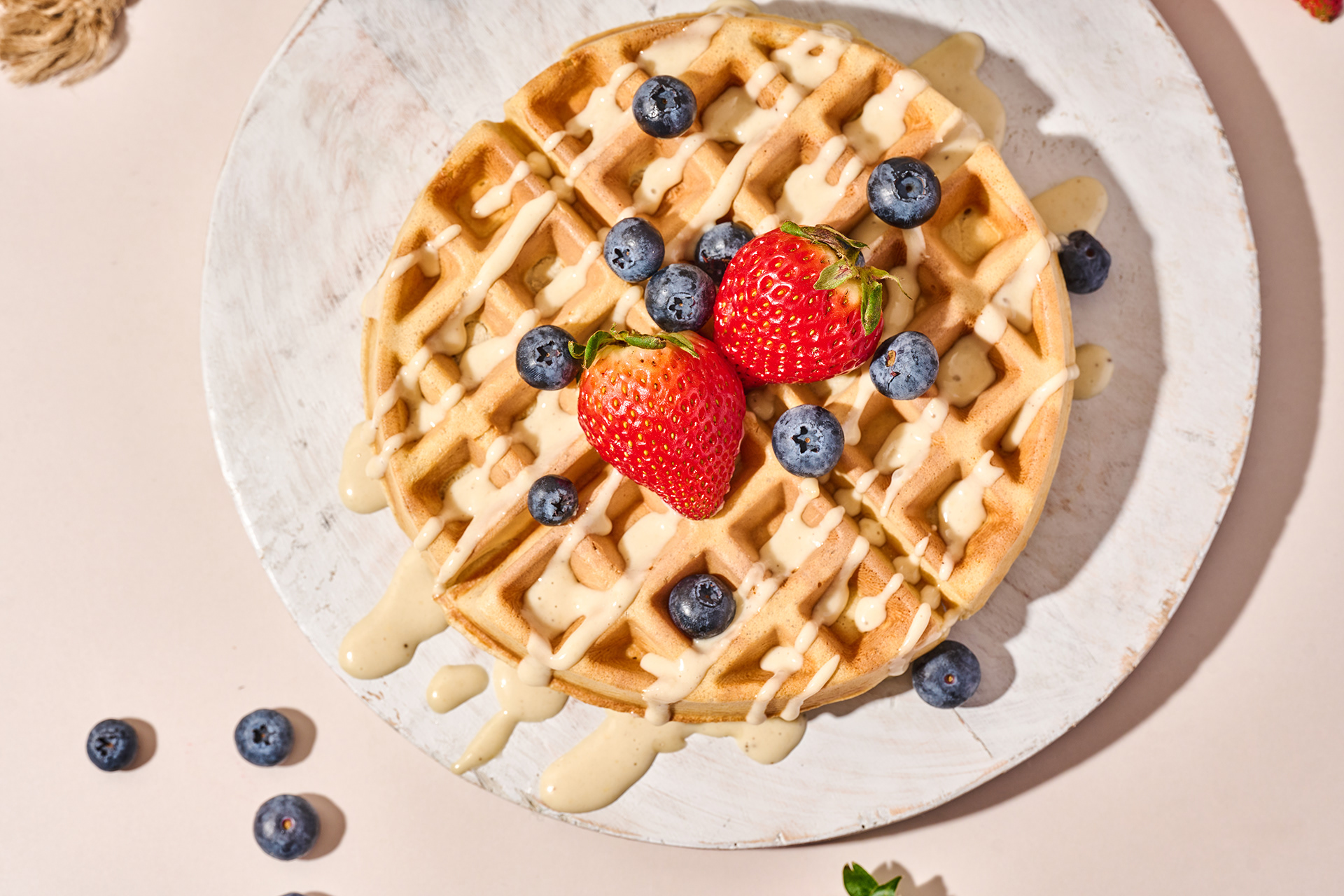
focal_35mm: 105
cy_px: 448
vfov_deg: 13.0
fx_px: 3920
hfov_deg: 19.5
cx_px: 672
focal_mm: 105
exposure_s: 1/200
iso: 100
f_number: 8
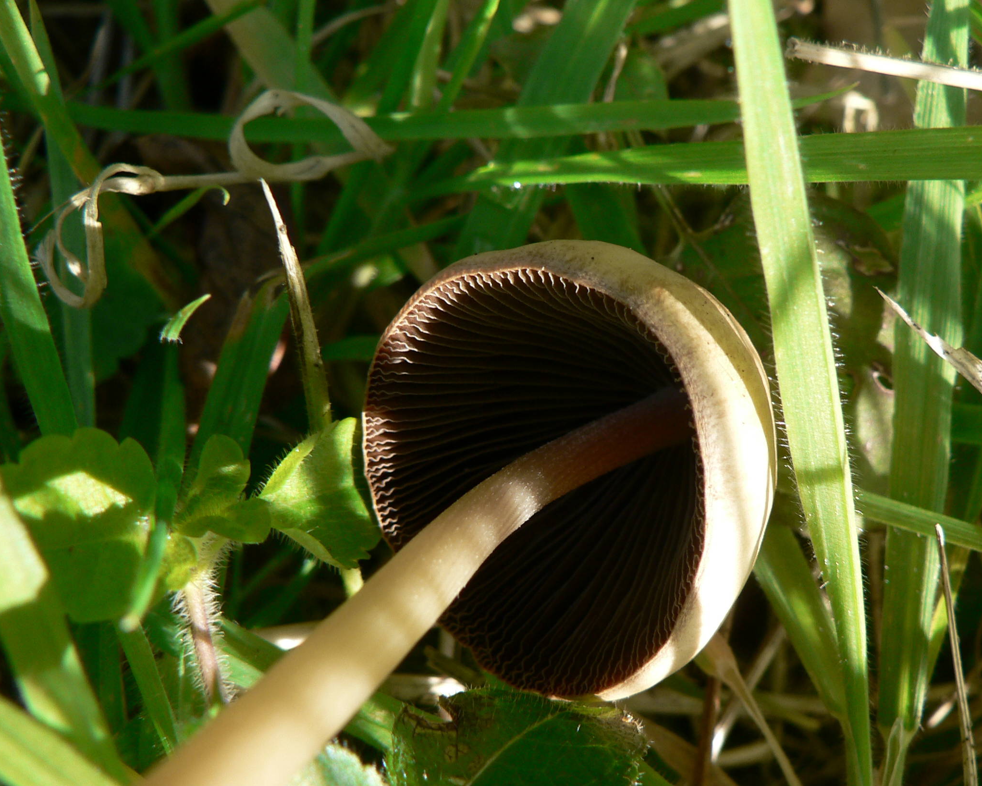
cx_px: 548
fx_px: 1279
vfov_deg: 34.1
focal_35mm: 44
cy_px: 442
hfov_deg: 41.9
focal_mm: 6
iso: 80
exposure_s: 1/125
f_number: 4
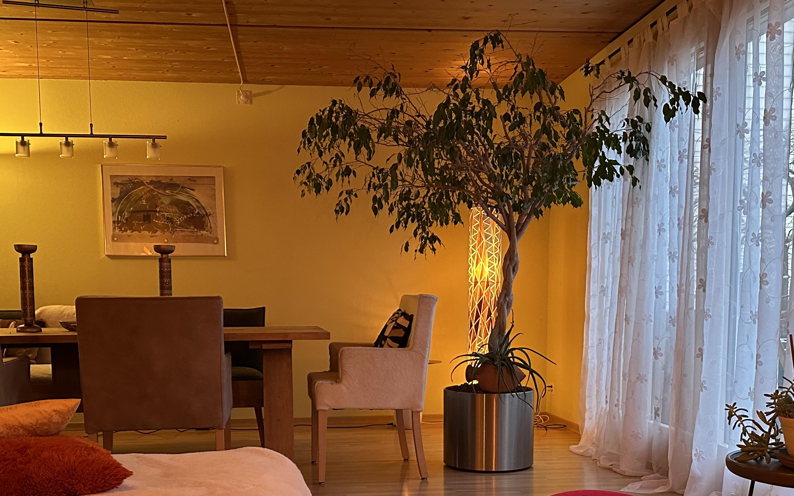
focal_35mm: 39
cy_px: 382
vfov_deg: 32.1
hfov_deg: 50.4
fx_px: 844
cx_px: 382
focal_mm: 6.86
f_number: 1.78
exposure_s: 1/50
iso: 640
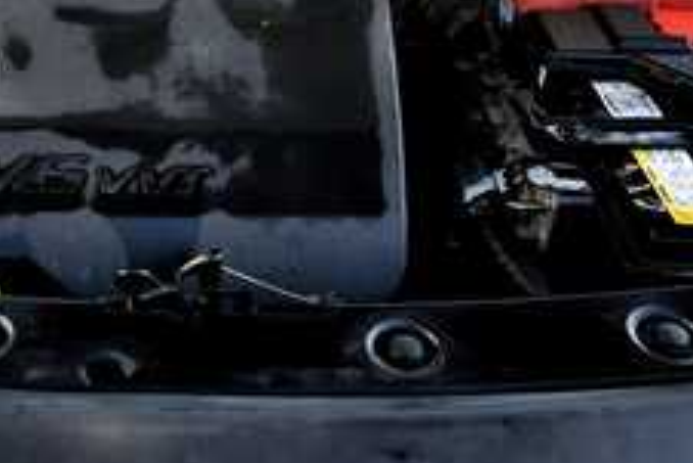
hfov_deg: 36.5
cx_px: 159
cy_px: 136
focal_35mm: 53
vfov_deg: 25.4
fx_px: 1021
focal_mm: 20
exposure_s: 1/250
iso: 800
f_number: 5.6
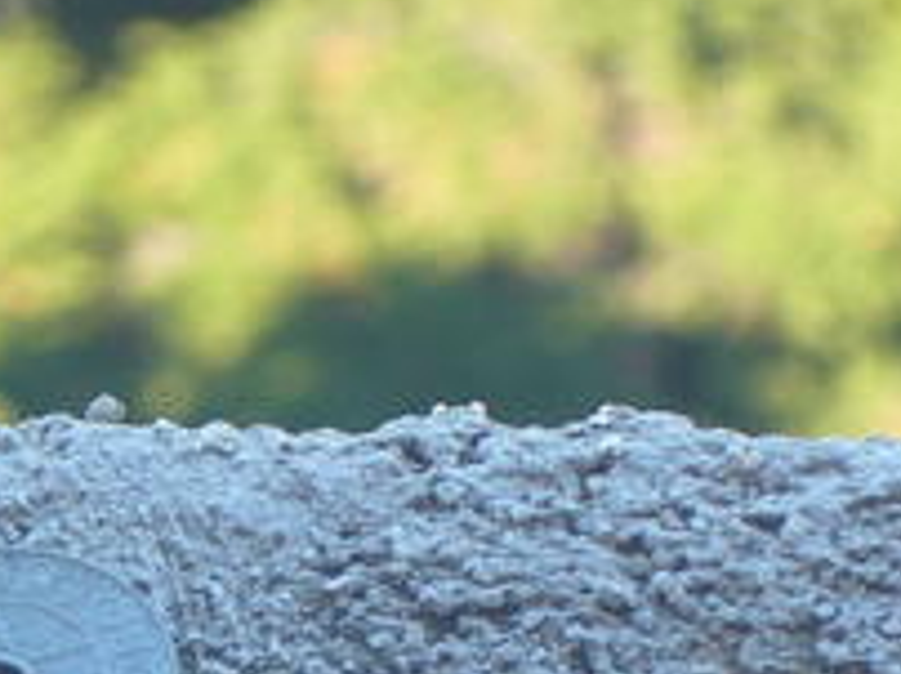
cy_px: 714
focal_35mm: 333
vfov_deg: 4.4
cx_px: 9
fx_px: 8657
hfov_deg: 5.9
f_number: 4.9
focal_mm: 17.4
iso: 100
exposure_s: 1/60
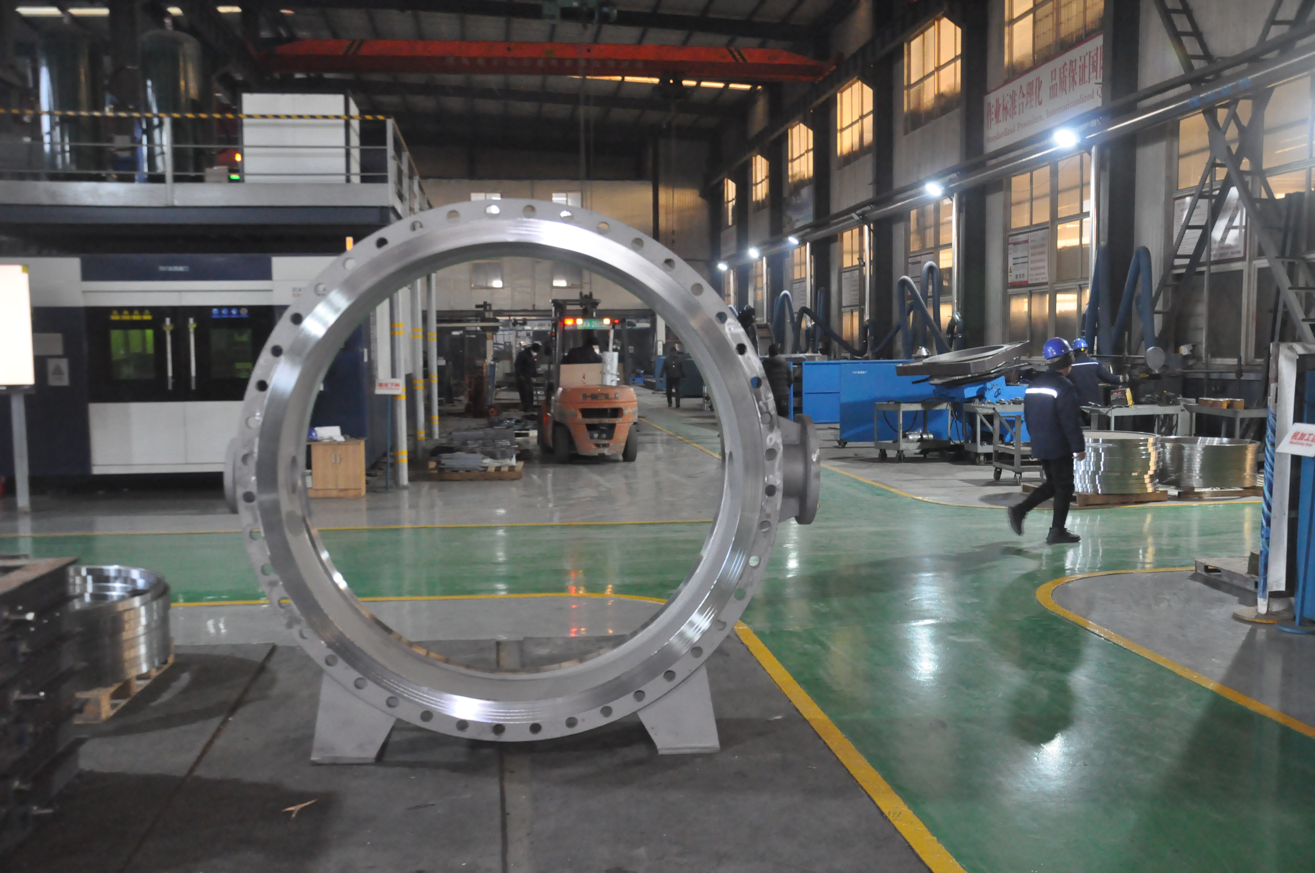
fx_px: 1149
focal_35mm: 32
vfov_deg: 41.6
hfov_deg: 59.6
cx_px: 658
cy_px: 436
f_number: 5.6
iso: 3200
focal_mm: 21
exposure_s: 1/80
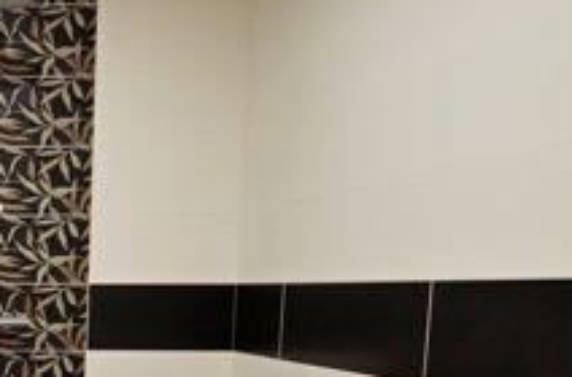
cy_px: 390
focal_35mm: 50
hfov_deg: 29.6
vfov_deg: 25.3
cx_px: -214
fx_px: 792
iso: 800
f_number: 3.5
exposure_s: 1/30
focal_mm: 10
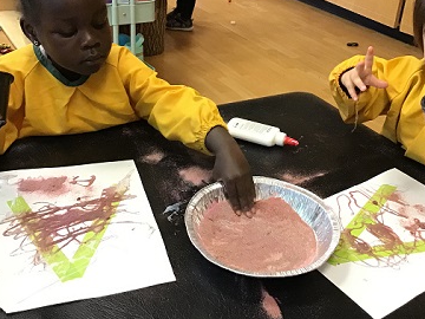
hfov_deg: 43.7
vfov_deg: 33.4
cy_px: 112
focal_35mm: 43
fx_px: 528
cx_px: 242
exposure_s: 1/30
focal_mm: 3.3
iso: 200
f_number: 2.4
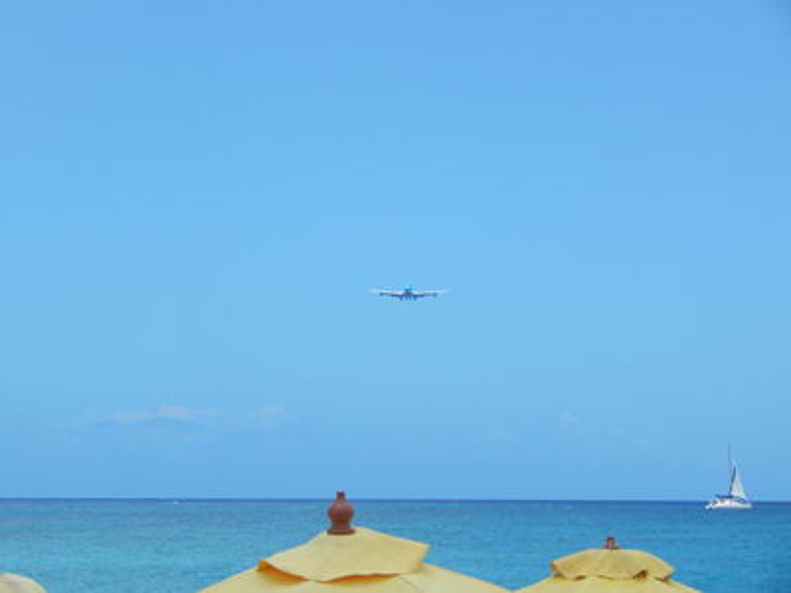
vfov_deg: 10.5
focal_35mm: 141
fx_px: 3222
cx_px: 396
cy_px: 296
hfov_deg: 14.0
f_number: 4.9
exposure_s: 1/800
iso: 125
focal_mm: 25.3
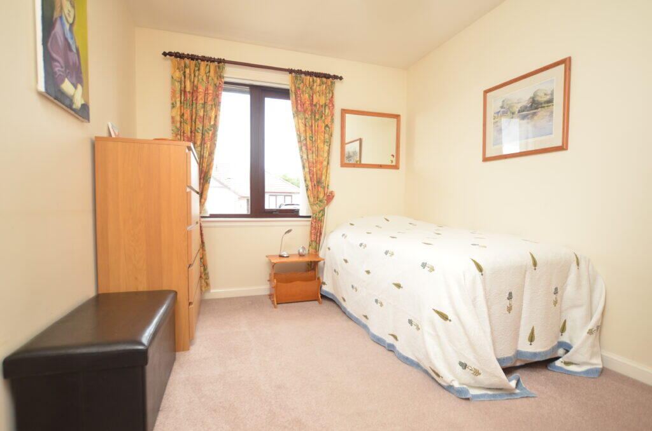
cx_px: 326
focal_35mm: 17
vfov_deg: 69.4
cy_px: 216
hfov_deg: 92.6
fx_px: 312
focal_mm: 11.5
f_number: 4
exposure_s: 1/60
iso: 320
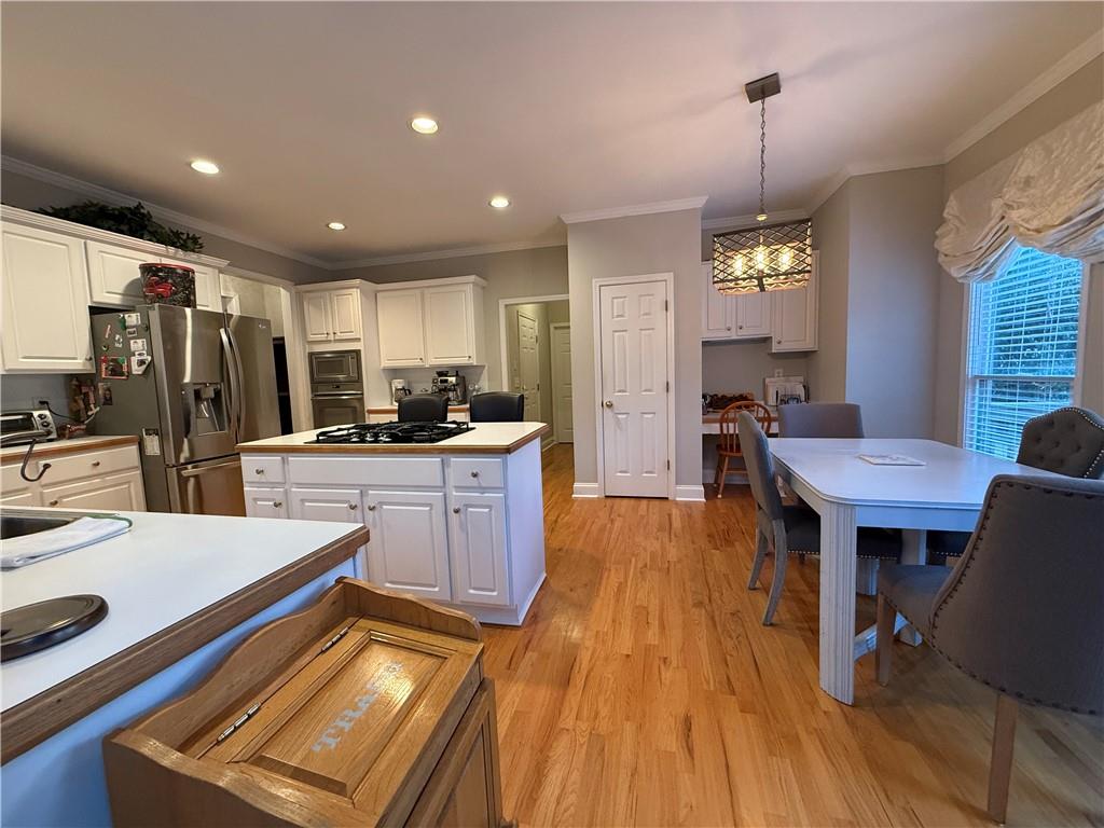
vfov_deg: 85.7
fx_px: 446
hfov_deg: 102.1
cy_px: 414
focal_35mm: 14
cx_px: 552
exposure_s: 1/60
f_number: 2.2
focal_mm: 2.22
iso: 320
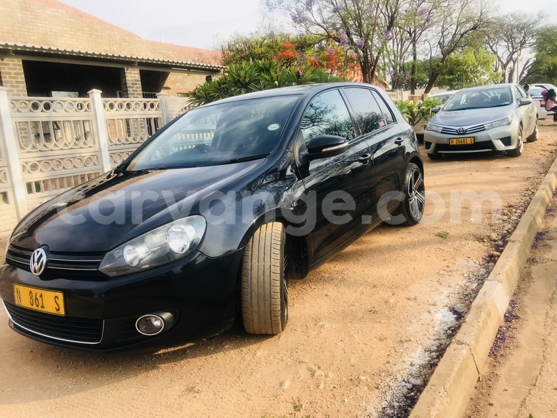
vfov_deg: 49.7
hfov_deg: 63.4
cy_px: 209
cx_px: 278
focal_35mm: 28
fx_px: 451
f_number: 1.8
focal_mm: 3.99
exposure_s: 1/997
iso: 20
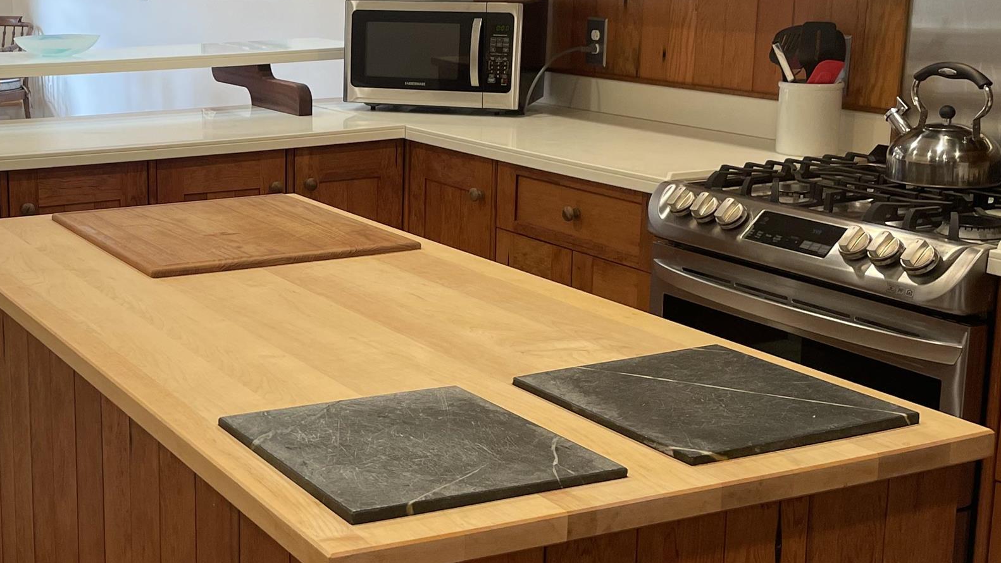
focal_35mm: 55
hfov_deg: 36.8
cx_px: 228
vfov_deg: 21.8
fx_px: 1460
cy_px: 235
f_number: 1.6
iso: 64
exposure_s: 1/60
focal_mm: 4.2
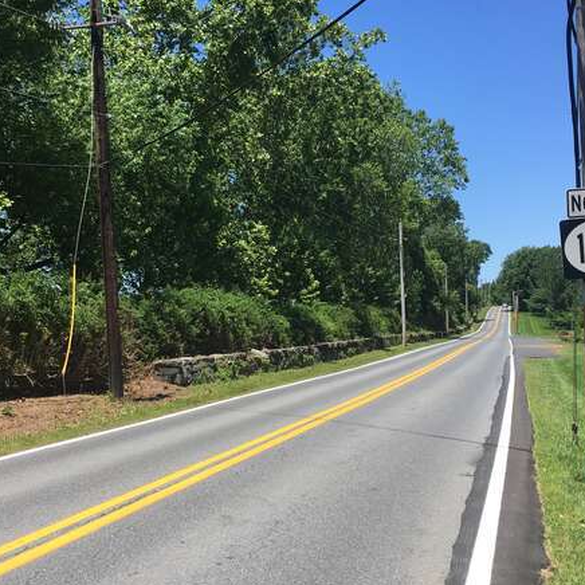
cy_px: 306
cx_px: 272
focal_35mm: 47
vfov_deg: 36.1
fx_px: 899
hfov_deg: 36.0
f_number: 2.2
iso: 25
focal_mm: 4.15
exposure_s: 1/986
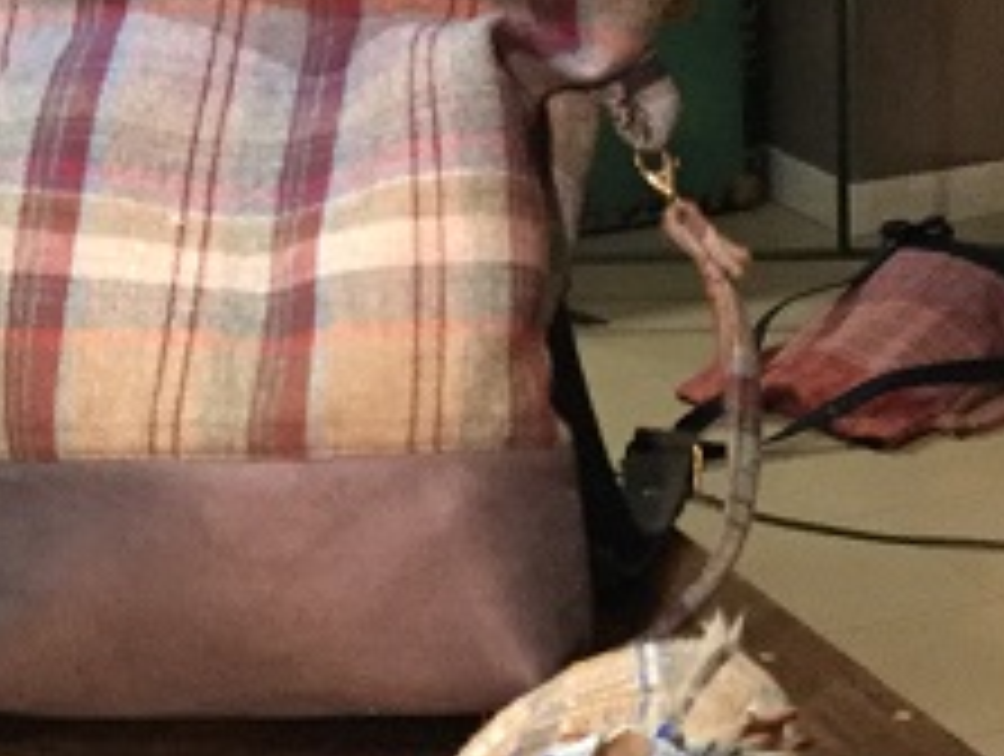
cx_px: 405
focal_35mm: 111
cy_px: 428
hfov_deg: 17.7
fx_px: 3225
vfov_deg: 13.4
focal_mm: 3.3
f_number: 2.4
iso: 200
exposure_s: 1/17
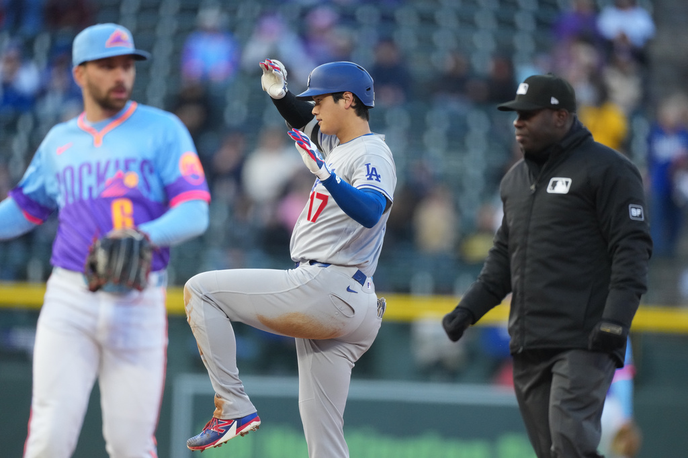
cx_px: 344
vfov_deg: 2.3
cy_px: 229
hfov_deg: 3.4
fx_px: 11462
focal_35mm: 600
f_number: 4
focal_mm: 600
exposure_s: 1/2500
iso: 4000
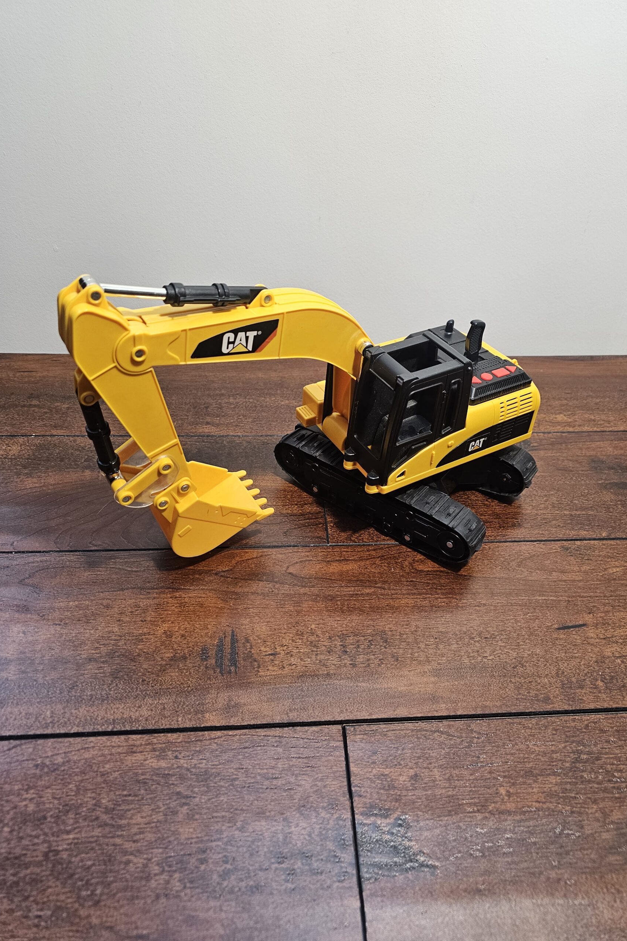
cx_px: 328
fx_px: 627
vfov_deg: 73.7
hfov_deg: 53.1
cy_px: 470
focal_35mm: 24
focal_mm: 6.3
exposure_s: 1/120
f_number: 1.7
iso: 200
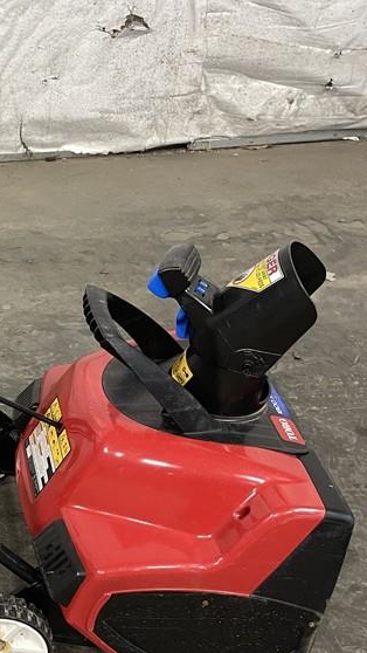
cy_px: 300
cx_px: -134
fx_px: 899
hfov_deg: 20.6
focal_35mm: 52
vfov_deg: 39.8
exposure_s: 1/60
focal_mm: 4.2
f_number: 1.6
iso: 100
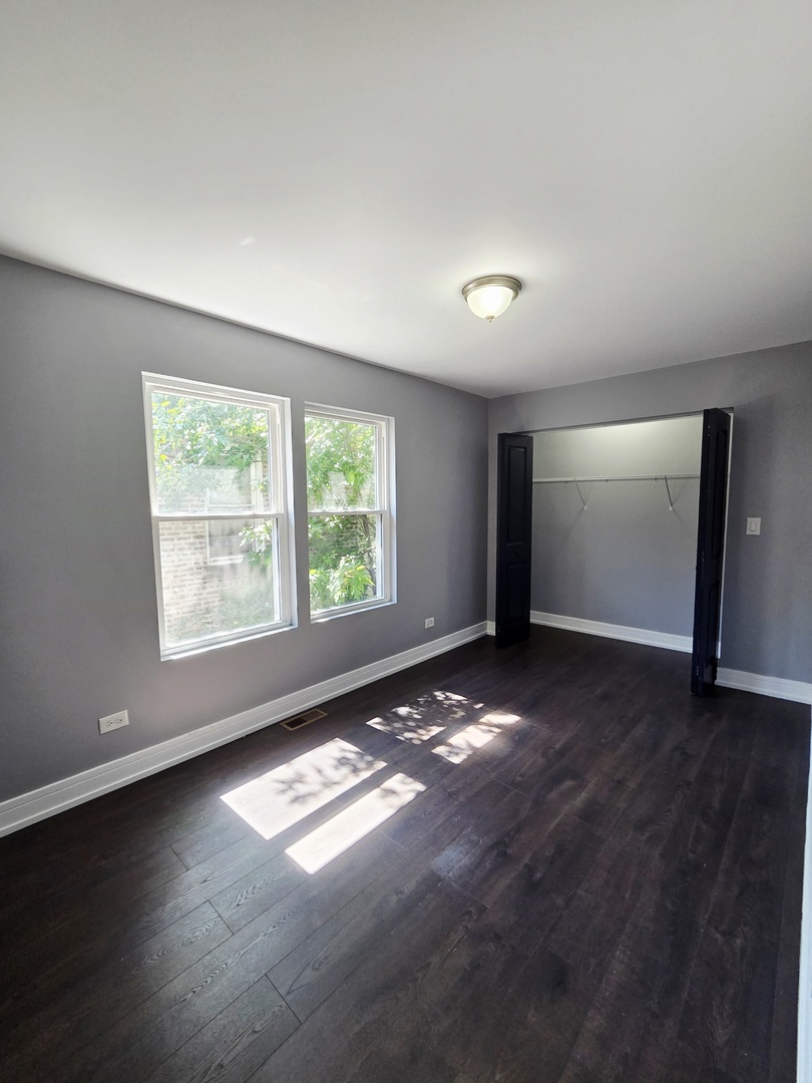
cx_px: 406
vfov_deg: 106.2
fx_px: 407
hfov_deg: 89.9
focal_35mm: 13
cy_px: 542
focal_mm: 2.2
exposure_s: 1/120
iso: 160
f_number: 2.2
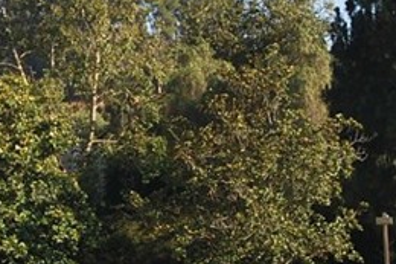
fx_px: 1561
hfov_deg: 14.3
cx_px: 12
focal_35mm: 142
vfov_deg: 9.6
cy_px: 56
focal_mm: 24
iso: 140
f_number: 5.6
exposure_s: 1/125
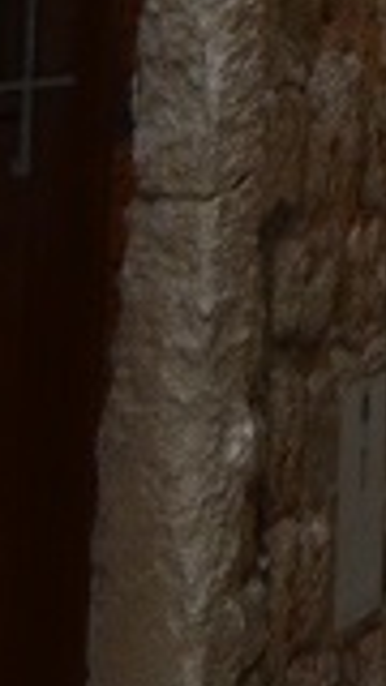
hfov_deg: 5.9
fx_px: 3566
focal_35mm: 196
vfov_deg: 10.3
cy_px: -577
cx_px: 1057
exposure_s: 1/1600
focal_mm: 20
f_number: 4.5
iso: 400
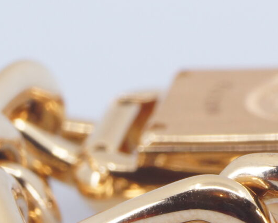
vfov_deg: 4.1
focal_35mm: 375
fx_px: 3089
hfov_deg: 5.1
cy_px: 209
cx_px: 450
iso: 200
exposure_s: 1/6
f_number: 16
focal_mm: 55
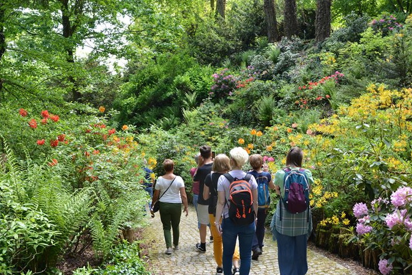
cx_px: 188
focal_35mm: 38
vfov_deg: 35.0
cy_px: 122
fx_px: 435
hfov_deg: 50.6
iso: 160
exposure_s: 1/50
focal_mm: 18
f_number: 5.6
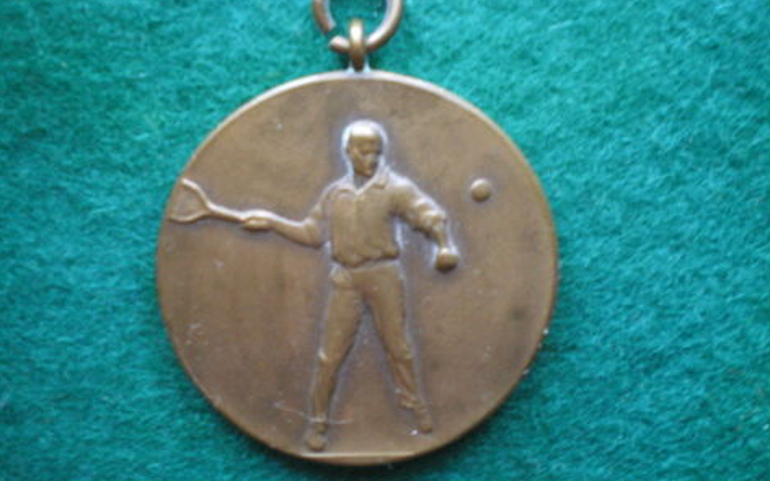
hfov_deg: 48.2
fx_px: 860
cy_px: 235
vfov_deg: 31.2
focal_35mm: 41
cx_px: 380
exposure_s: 1/4
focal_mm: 6.3
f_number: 3.1
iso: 400
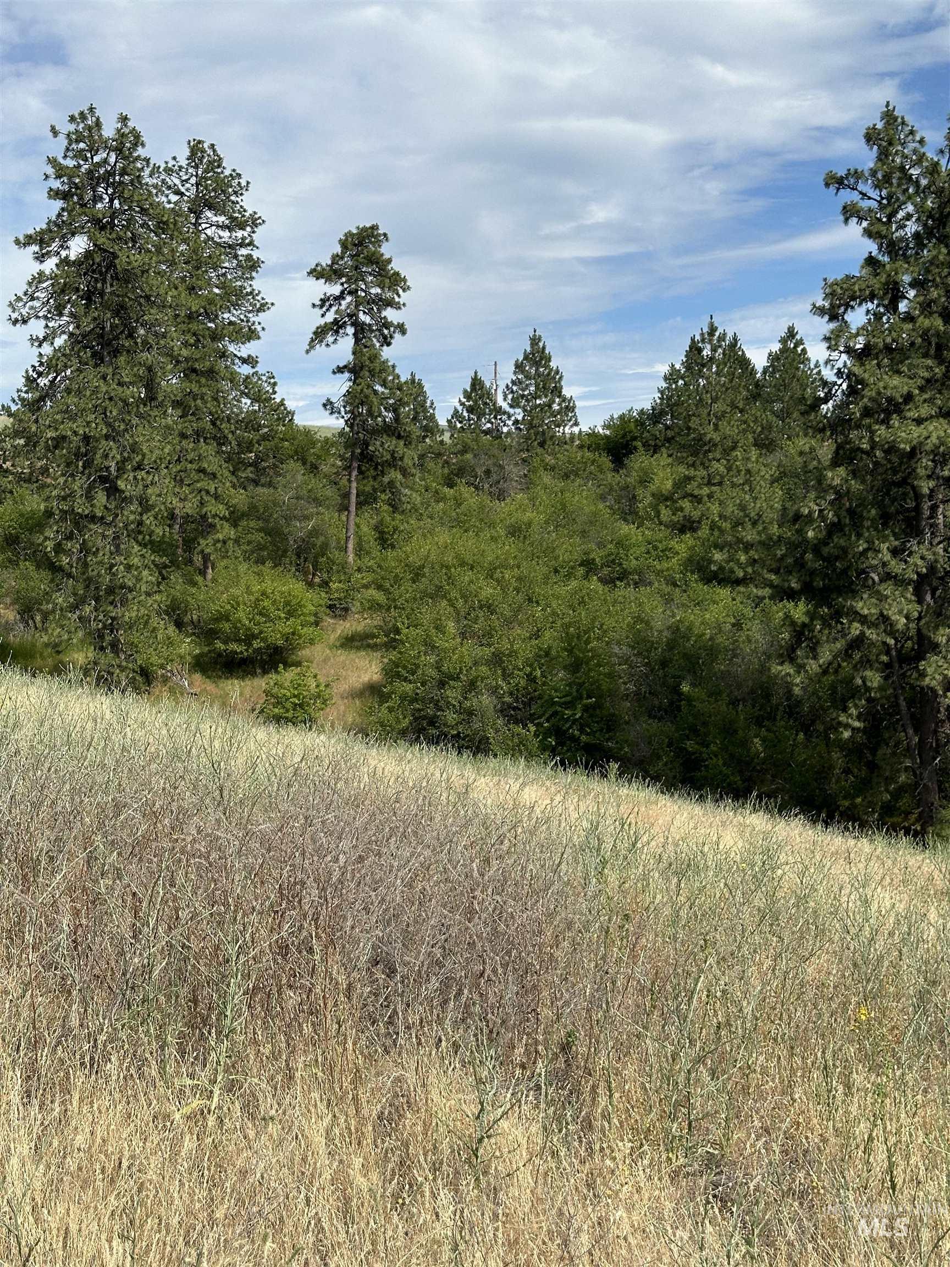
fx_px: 1756
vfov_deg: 39.7
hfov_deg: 30.3
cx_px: 475
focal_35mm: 48
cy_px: 634
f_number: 1.78
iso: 64
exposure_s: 1/5000
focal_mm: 6.86
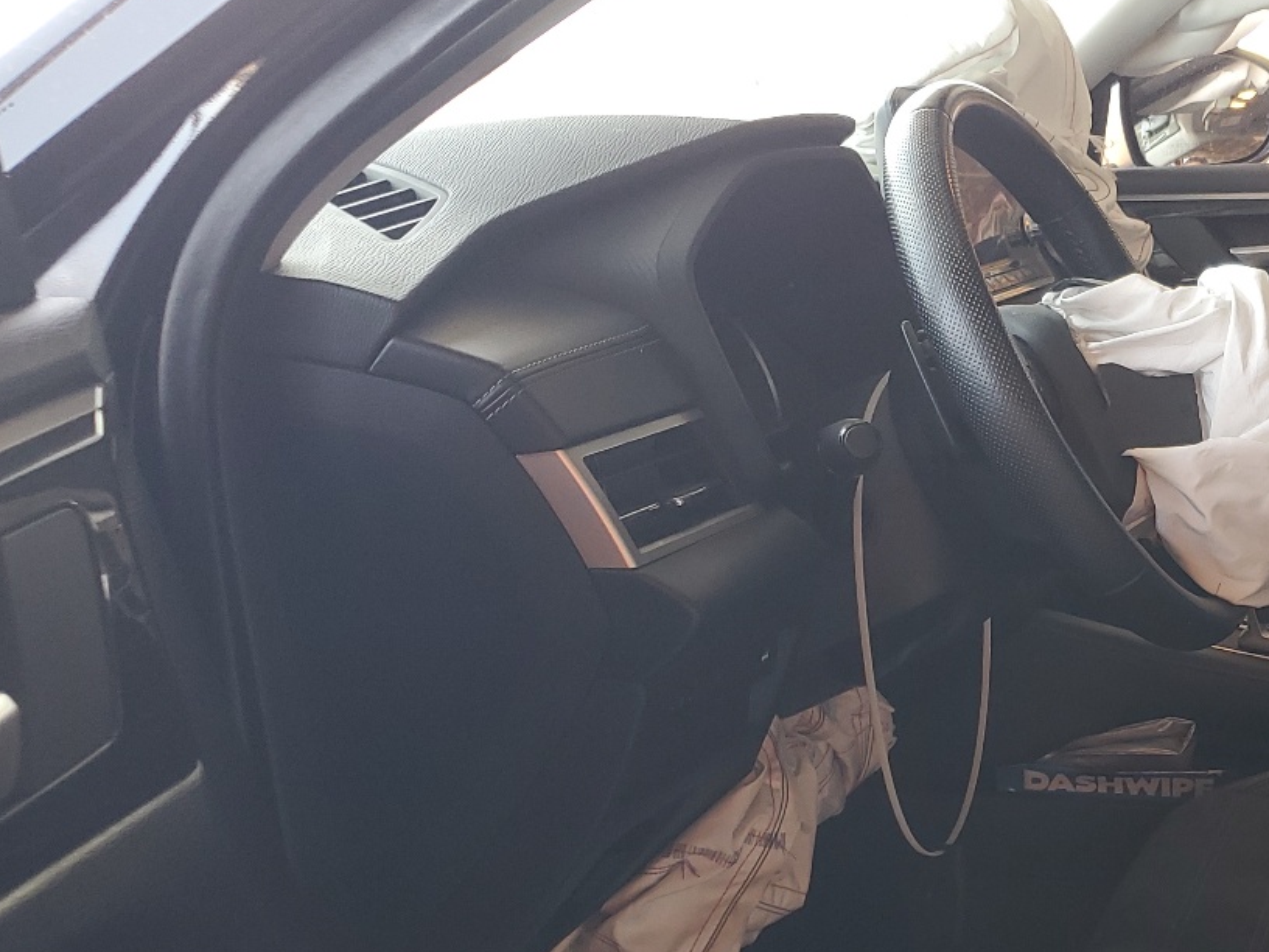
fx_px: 1870
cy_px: 711
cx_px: 1207
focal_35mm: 51
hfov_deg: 34.7
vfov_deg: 28.2
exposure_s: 1/60.2
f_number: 1.5
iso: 56
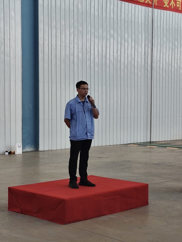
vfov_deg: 29.8
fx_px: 455
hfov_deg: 22.6
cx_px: 91
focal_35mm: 65
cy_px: 121
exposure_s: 1/100
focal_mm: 6.72
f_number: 1.69
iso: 78
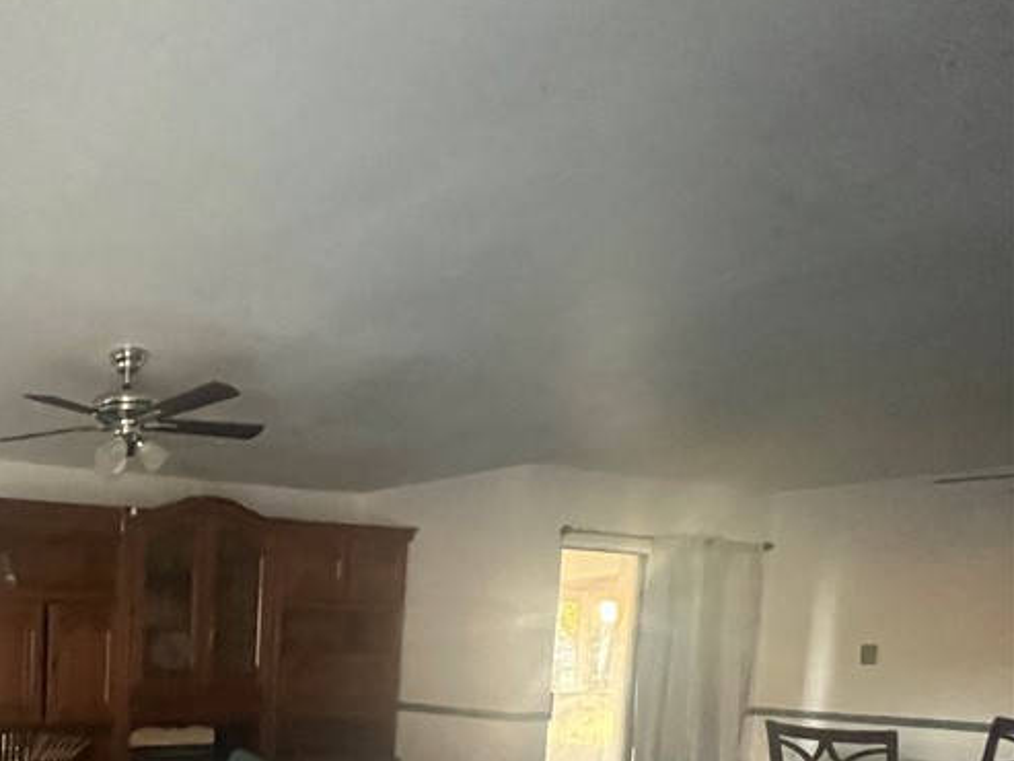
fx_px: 791
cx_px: -37
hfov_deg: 50.4
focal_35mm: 27
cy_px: 712
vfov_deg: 45.5
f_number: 1.8
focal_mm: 1.57
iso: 1250
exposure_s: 1/30
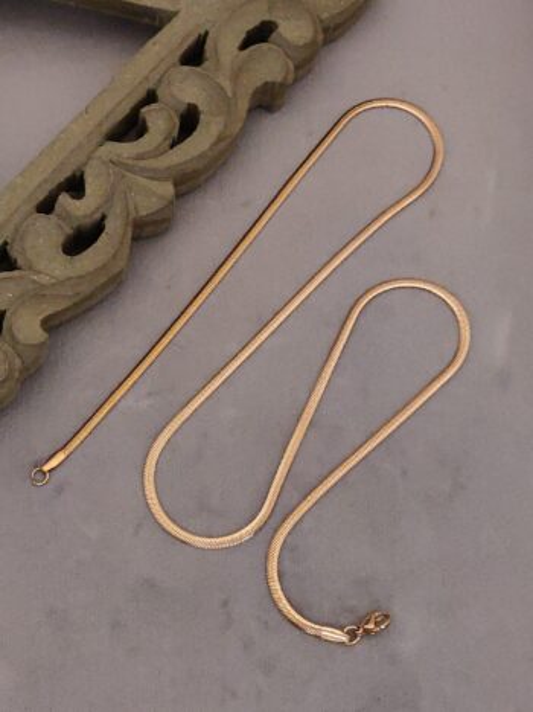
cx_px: 266
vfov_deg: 69.4
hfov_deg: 54.9
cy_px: 356
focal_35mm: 25
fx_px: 513
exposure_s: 1/20
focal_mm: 4.25
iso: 1600
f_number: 1.7
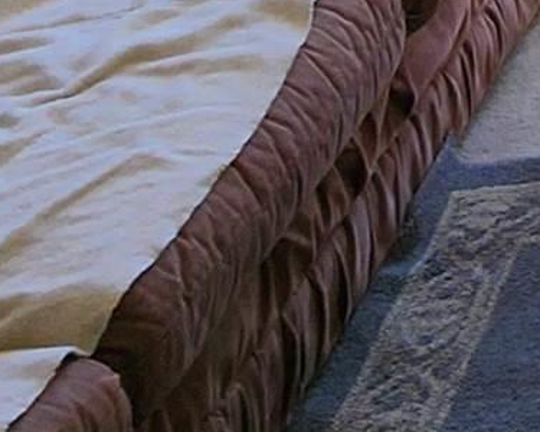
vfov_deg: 10.6
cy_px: -845
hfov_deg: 12.5
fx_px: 1662
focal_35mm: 104
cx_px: 1439
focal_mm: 2.2
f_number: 2.2
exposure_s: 1/191
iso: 50
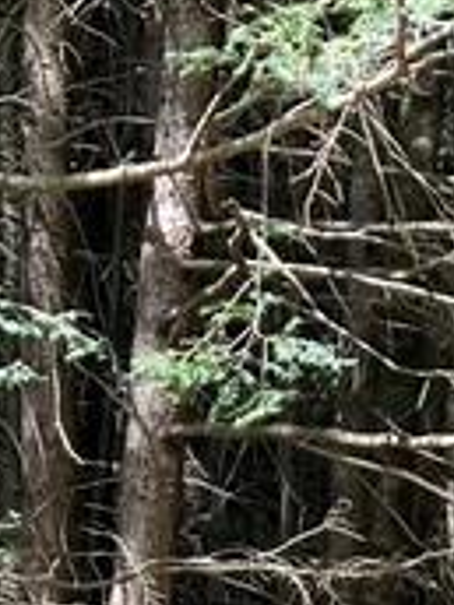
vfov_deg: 11.7
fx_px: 2710
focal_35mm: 155
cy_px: 1126
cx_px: 662
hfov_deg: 9.3
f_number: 1.5
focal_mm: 5.7
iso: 50
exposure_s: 1/547
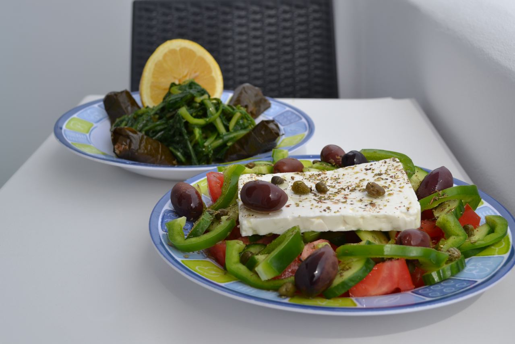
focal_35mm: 48
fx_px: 687
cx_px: 258
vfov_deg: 28.1
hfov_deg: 41.1
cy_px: 172
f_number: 7.1
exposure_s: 1/200
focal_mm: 32
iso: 100
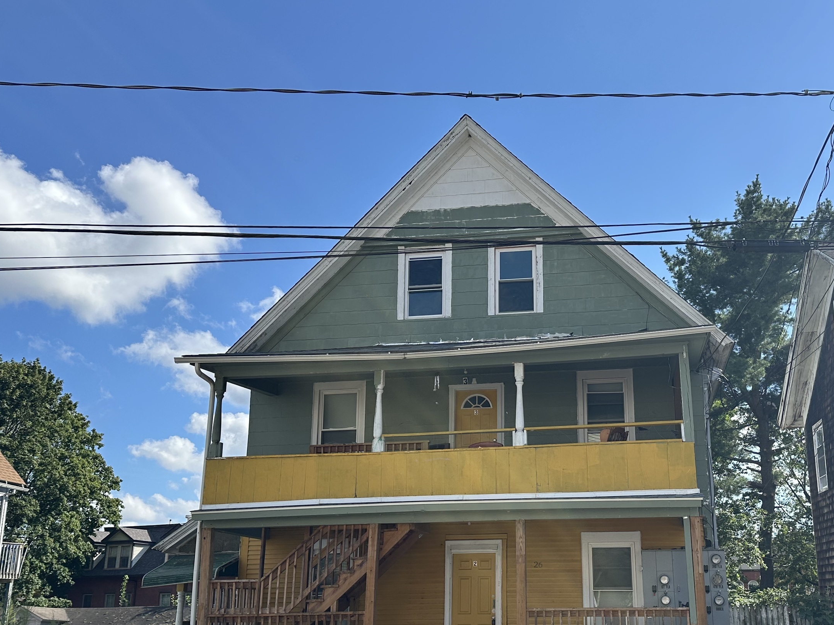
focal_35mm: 34
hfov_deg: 53.4
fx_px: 819
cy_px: 412
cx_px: 521
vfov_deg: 41.3
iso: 80
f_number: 1.78
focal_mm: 6.86
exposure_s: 1/3861
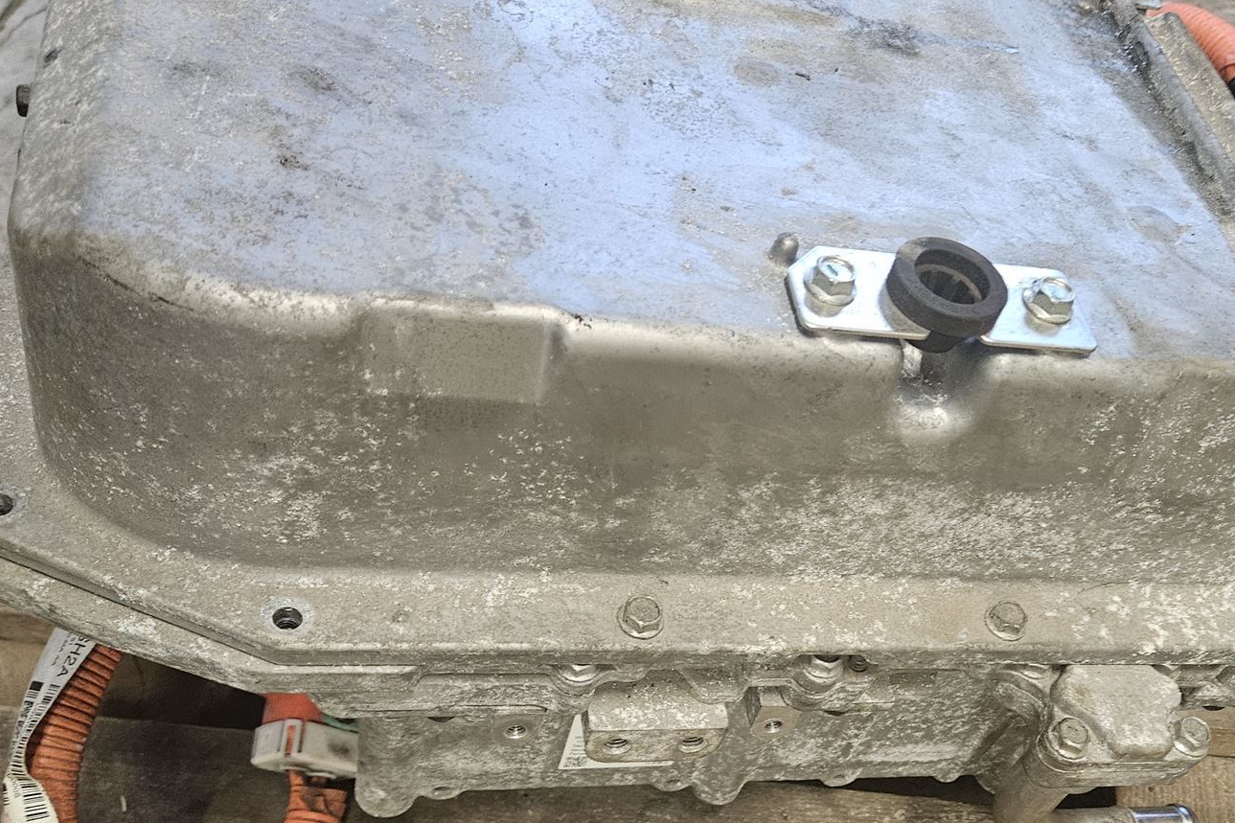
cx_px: 695
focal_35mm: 38
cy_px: 622
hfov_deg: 50.6
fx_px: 1303
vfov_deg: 34.3
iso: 800
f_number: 1.8
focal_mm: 5.4
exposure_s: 1/100
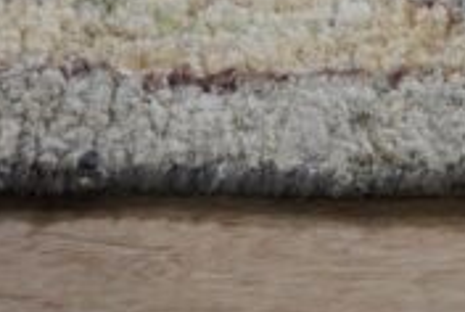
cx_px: 433
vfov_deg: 8.8
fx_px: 1980
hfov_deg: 13.3
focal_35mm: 153
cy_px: -122
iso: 500
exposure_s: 1/160
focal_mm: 30
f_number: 5
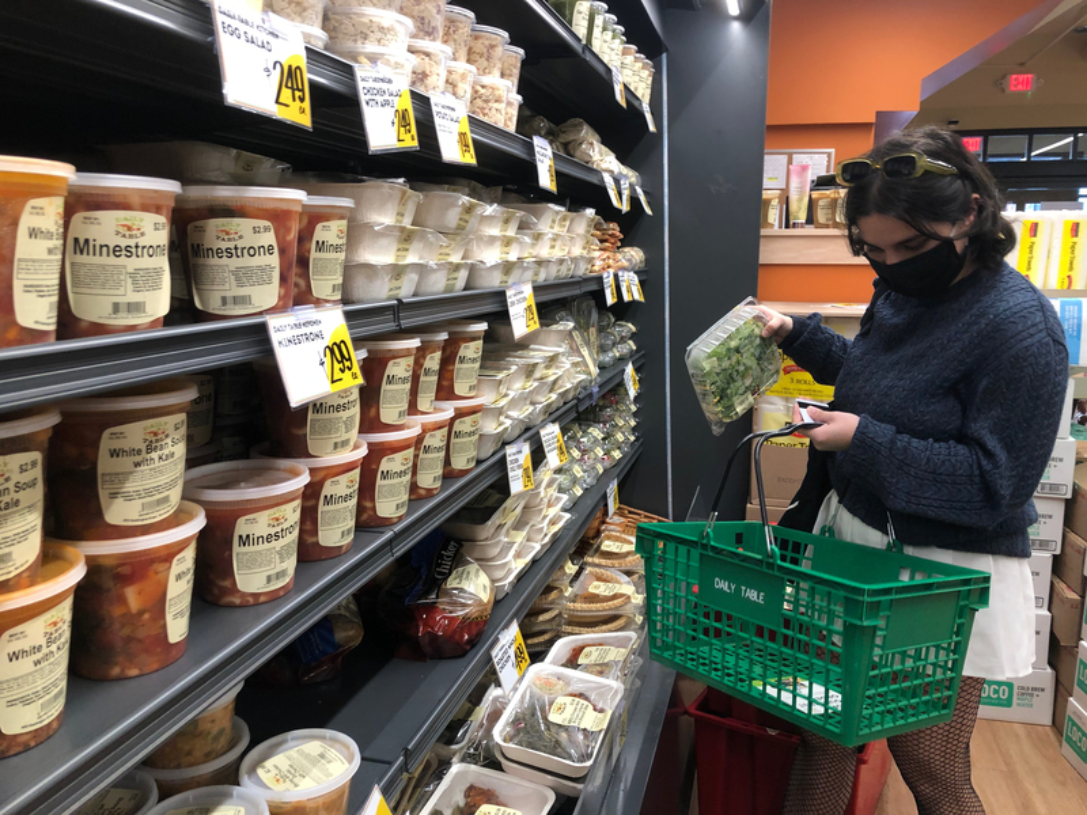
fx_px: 879
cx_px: 544
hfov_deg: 63.4
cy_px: 408
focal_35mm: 28
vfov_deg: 49.7
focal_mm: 3.99
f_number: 1.8
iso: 40
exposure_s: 1/24
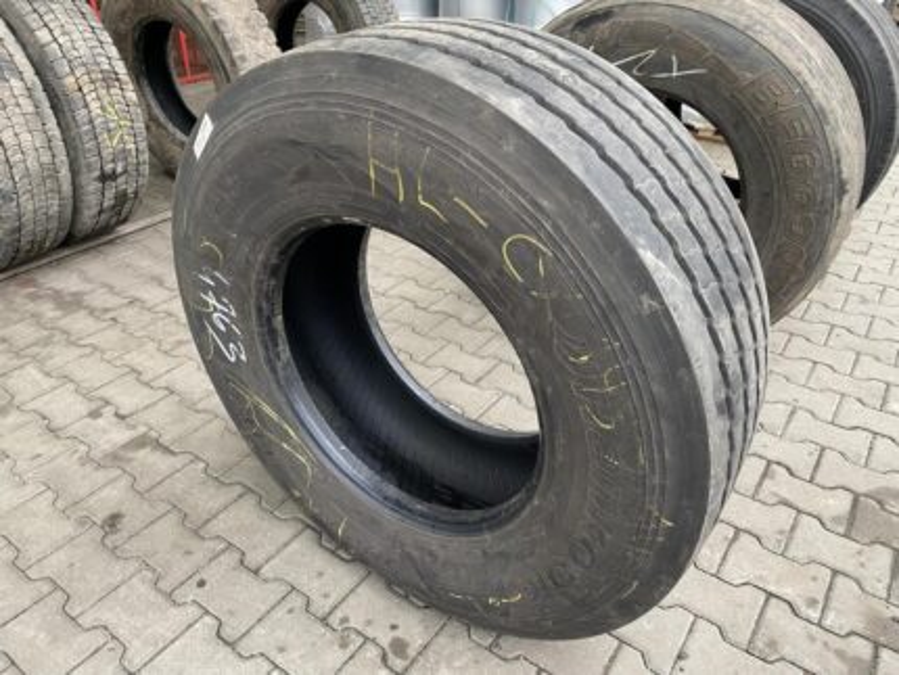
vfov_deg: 53.1
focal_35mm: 26
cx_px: 450
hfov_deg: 67.3
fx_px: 676
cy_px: 338
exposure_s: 1/50
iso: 64
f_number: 1.8
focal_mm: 4.25
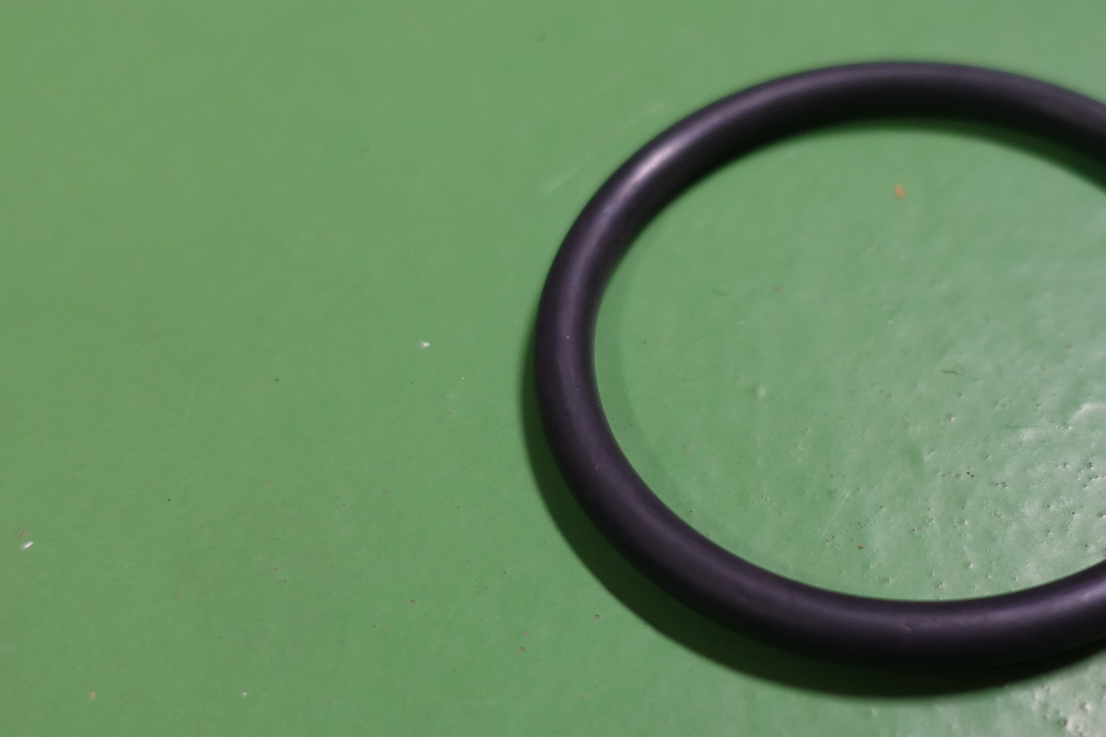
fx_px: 1413
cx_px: 858
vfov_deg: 29.2
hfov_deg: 41.2
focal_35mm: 46
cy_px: 319
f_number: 1.8
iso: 320
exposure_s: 1/30
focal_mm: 8.8
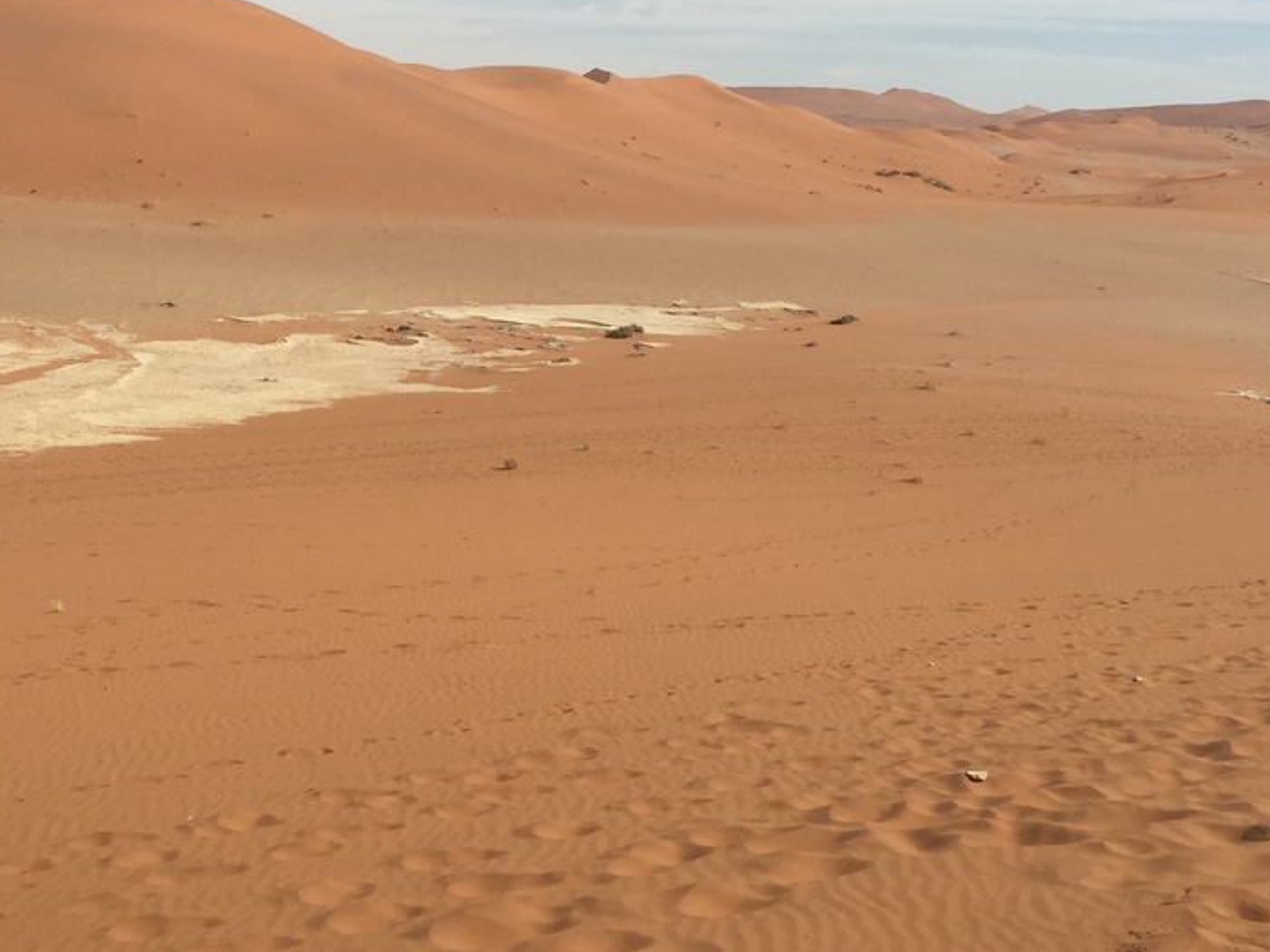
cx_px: 653
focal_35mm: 53
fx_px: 1944
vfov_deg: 27.0
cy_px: 180
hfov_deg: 36.2
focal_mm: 4.15
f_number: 2.2
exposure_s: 1/3968
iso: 32
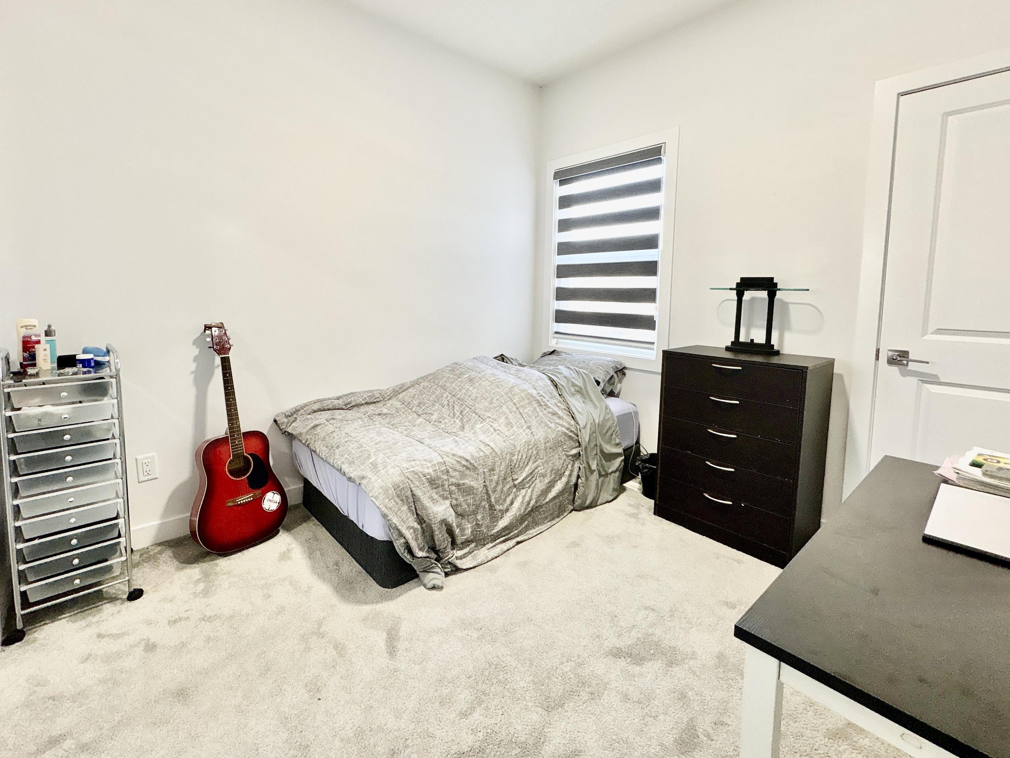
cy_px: 327
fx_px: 467
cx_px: 462
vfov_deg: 77.7
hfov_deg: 94.3
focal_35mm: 16
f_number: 2.2
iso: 200
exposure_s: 1/60
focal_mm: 2.22
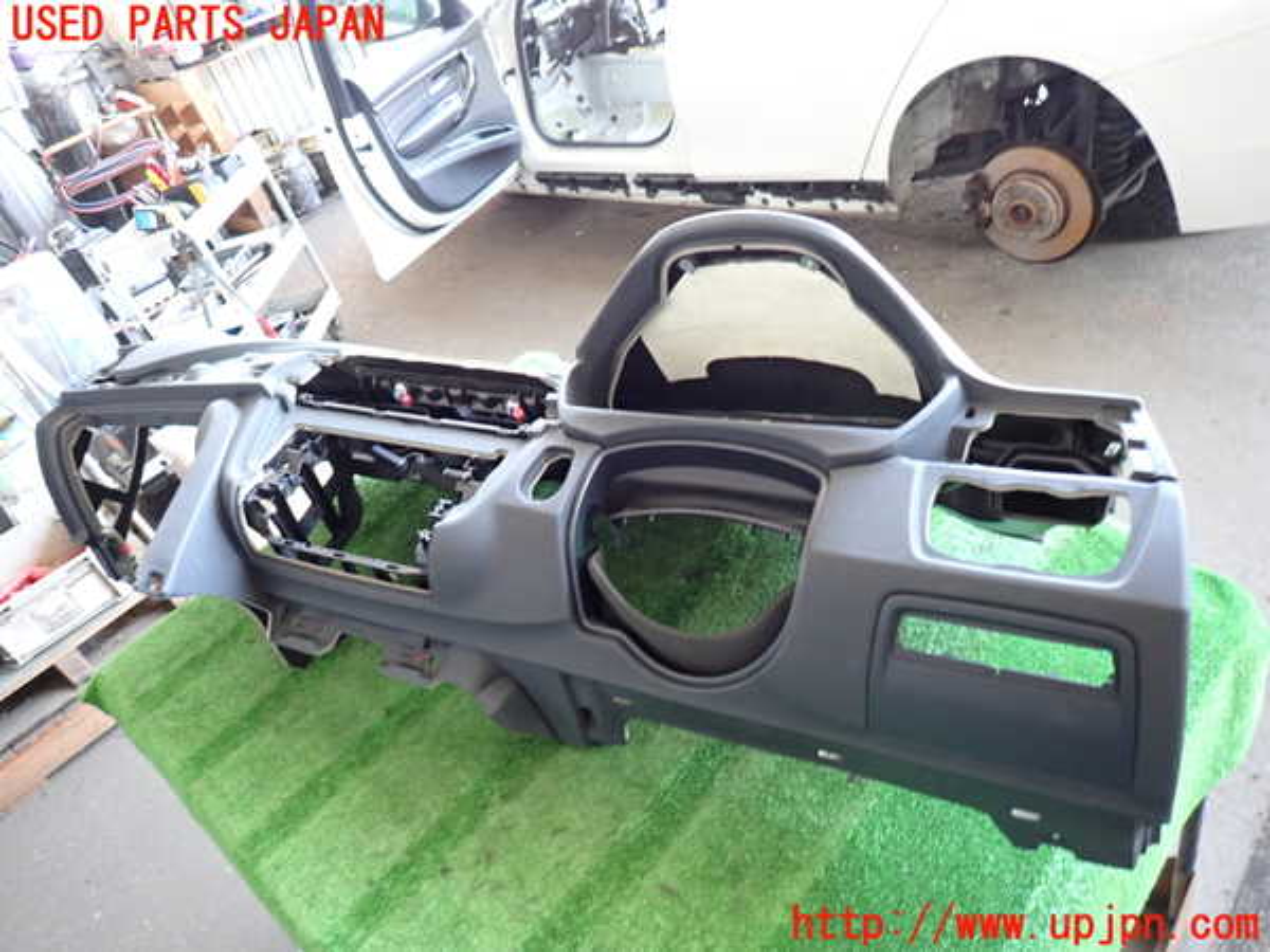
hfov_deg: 69.4
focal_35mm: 25
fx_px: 917
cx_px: 635
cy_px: 476
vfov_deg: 54.9
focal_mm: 4.5
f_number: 2
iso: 250
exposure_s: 1/30
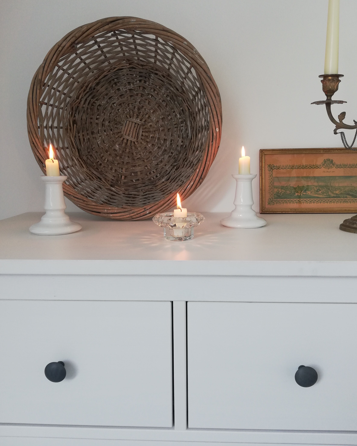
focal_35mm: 28
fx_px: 370
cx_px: 181
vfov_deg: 62.2
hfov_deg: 51.5
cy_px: 221
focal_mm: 3.81
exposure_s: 1/50
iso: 80
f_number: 2.2
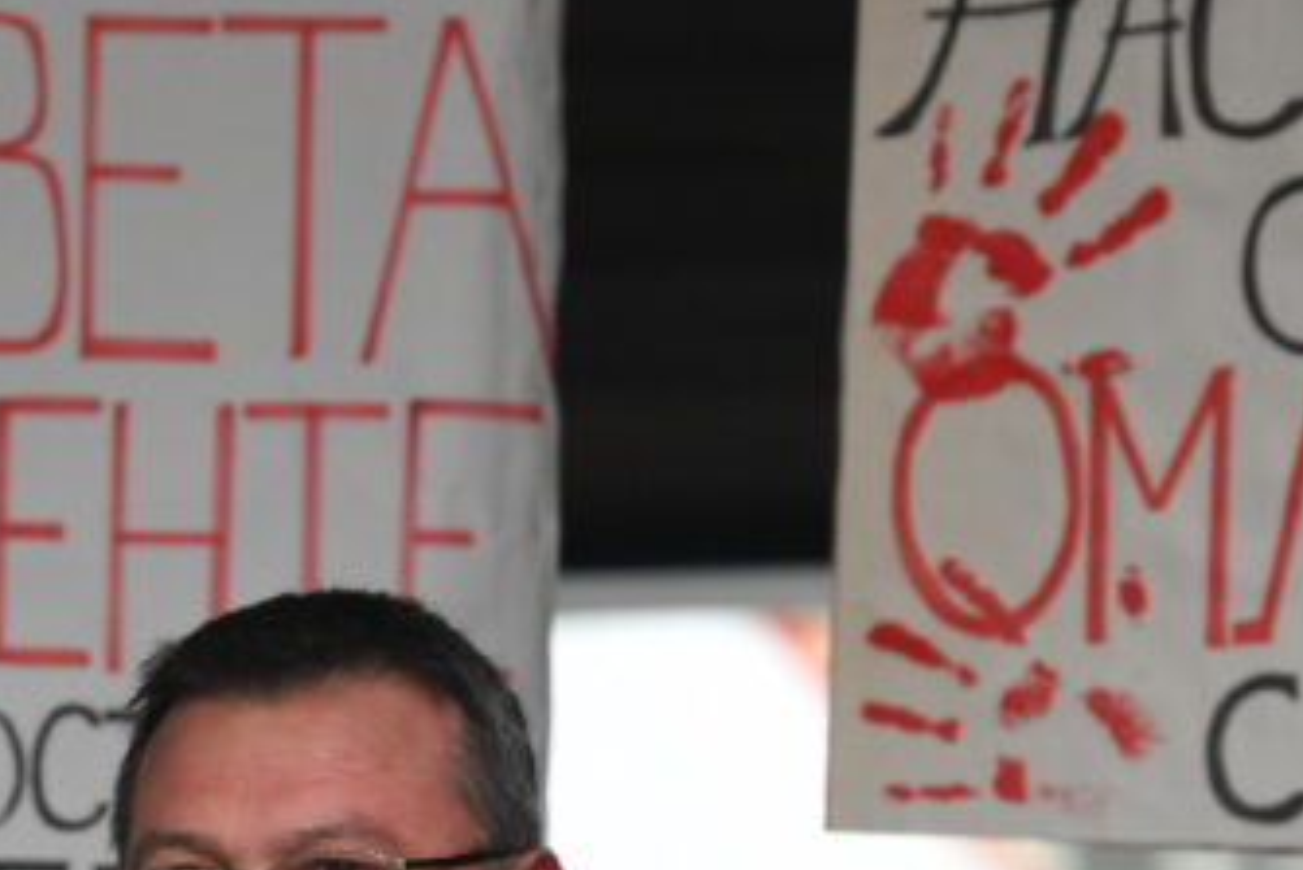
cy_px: 927
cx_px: 468
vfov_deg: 2.8
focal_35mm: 491
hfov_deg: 4.2
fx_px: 17778
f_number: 4
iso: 800
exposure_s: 1/160
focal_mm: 160
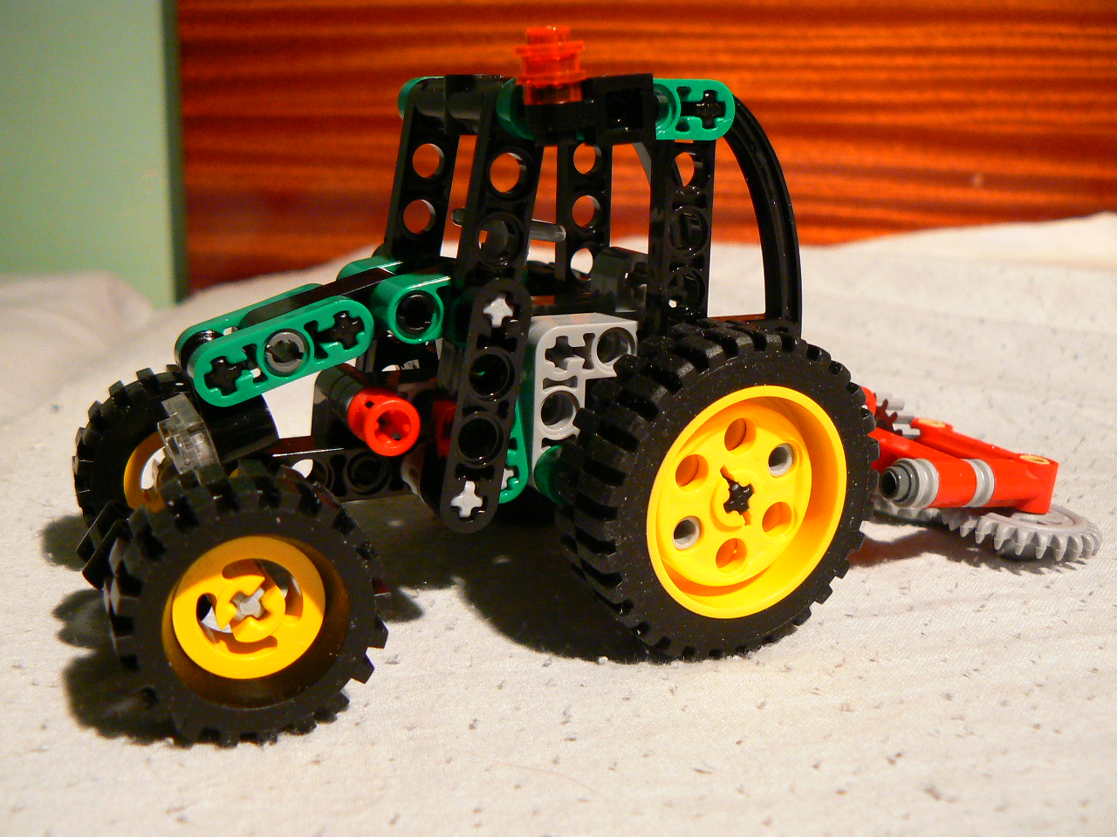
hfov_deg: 51.4
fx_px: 1162
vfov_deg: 39.7
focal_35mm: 36
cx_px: 558
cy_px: 418
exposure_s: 1/20
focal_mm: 6
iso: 200
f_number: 2.8
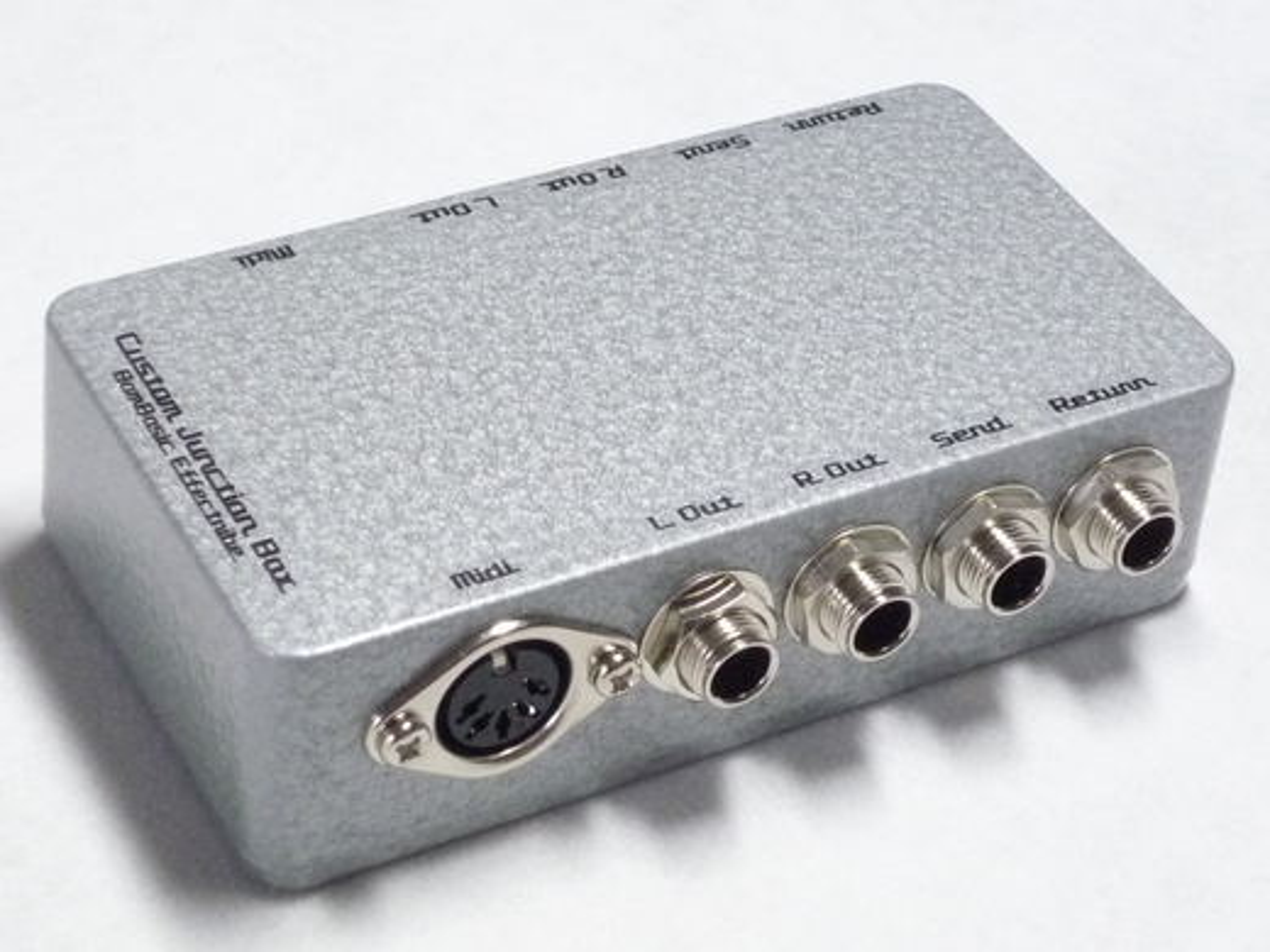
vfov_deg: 15.1
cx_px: 635
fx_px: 3595
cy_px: 476
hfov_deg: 20.0
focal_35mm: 98
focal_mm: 8.8
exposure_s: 1/40
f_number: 4.3
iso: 400
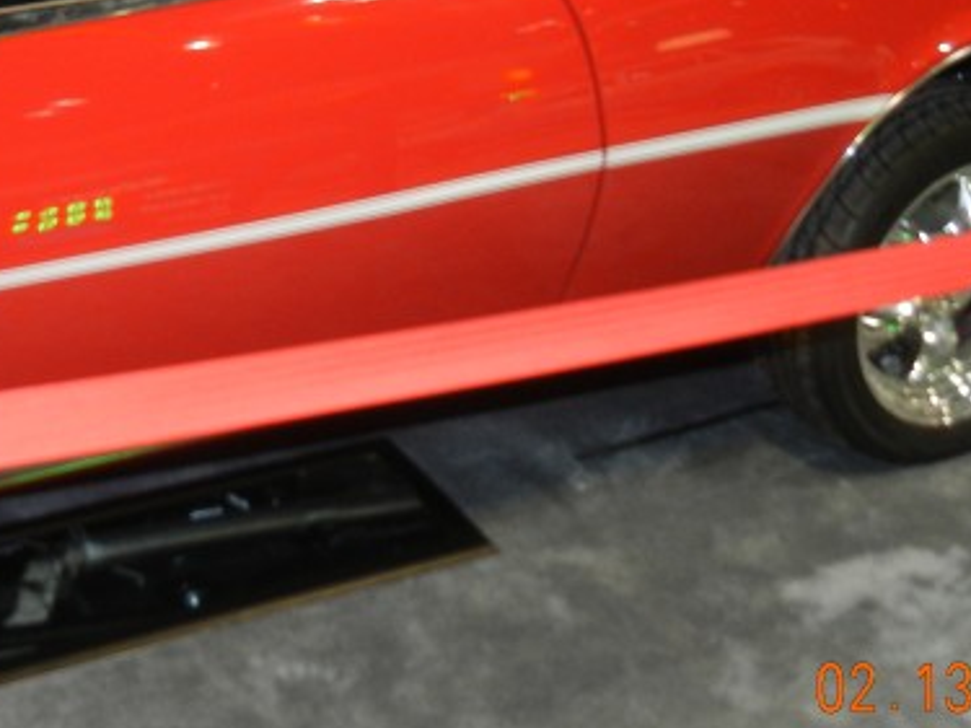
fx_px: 1795
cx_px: 417
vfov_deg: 22.4
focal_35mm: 64
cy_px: 73
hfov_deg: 30.2
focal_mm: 5.4
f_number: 3.5
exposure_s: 1/30
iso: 228
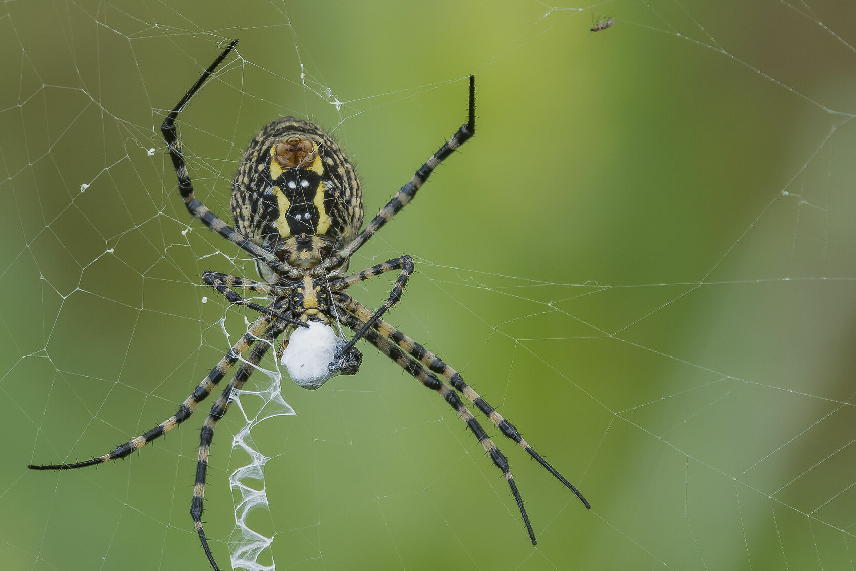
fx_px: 25155
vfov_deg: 1.3
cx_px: 352
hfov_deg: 1.9
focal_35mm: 1058
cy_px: 300
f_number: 8
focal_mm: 500
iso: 320
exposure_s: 1/125
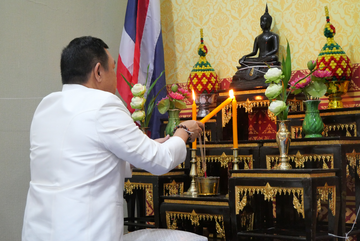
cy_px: 119
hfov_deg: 32.9
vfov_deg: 22.3
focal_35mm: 61
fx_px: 610
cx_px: 192
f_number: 4.6
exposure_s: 1/50
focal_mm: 27
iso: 3200
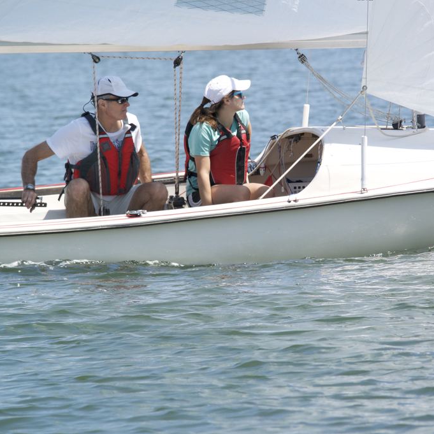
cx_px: 242
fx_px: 9830
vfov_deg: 2.5
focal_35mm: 693
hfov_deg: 2.5
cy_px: 217
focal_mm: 201.1
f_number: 5.6
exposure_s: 1/500
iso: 160
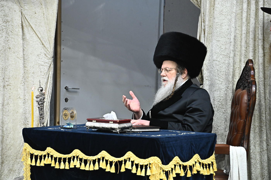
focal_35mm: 200
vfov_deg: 6.9
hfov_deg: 10.3
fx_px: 1505
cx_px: 136
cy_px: 90
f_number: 8
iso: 3200
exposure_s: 1/200
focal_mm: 200
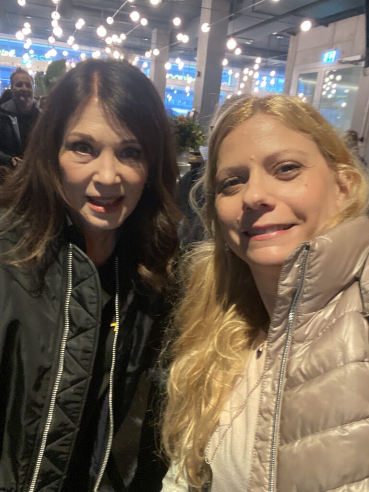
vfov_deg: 60.0
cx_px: 184
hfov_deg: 46.8
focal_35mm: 30
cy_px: 246
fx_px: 426
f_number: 2.2
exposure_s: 1/40
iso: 400
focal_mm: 2.71
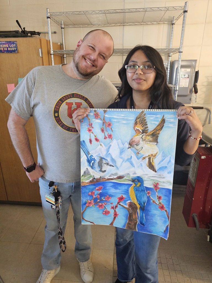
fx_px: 188
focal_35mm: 23
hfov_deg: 58.9
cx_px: 106
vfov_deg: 73.9
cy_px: 142
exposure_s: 1/60
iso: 800
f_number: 1.7
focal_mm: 6.3
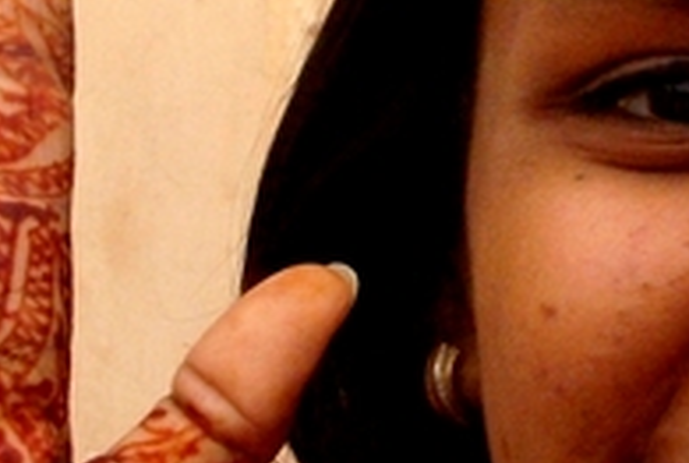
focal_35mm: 169
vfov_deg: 8.1
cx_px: 880
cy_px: 408
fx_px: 3242
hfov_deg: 11.8
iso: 1600
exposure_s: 1/350
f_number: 9.5
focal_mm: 22
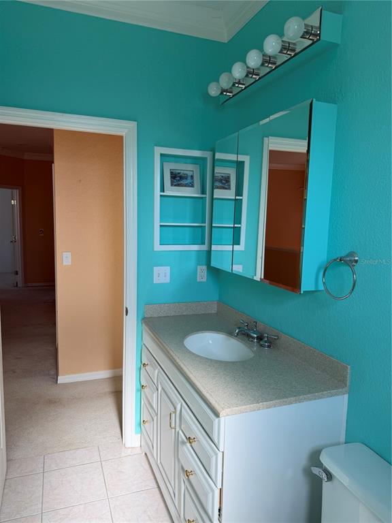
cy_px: 262
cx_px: 196
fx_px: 362
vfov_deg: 71.6
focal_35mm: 24
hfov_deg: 56.8
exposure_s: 1/162
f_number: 1.78
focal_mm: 6.76
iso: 80
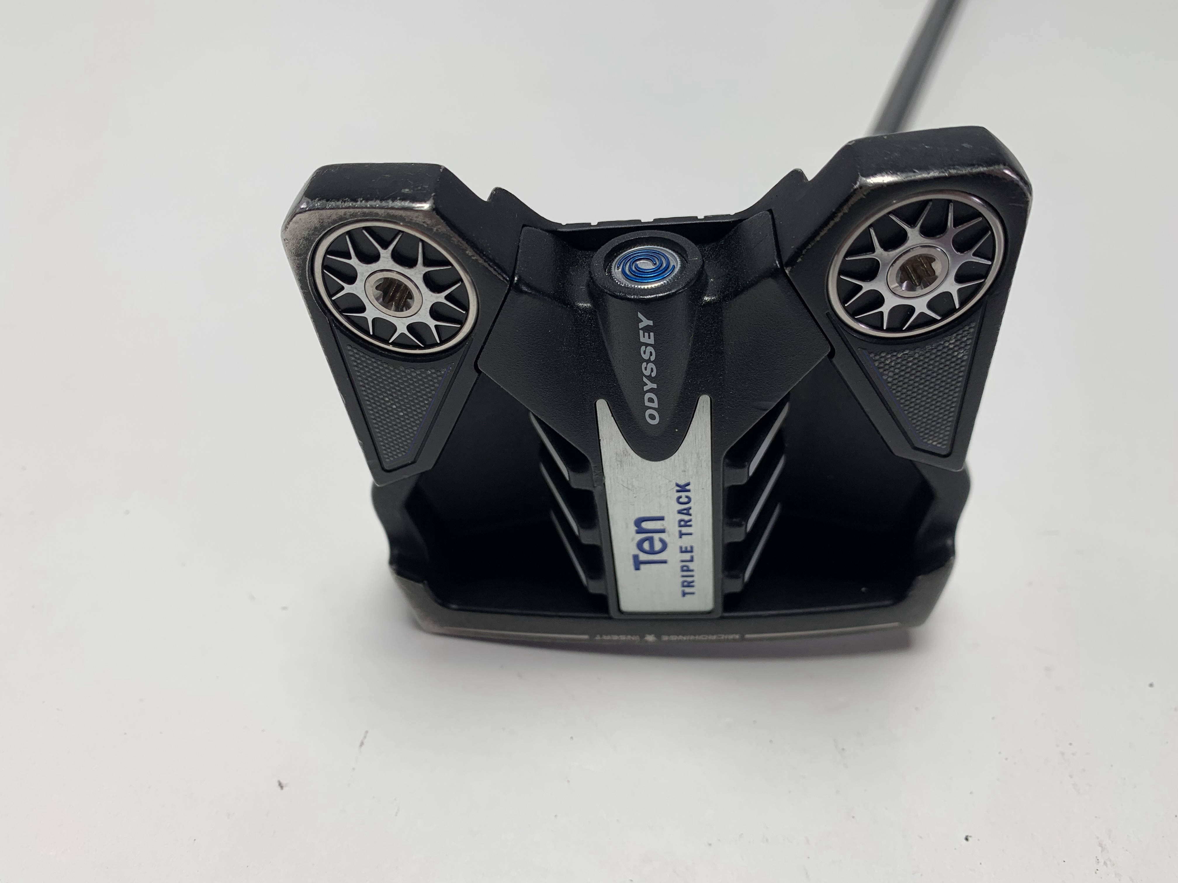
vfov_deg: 53.1
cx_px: 589
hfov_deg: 67.3
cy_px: 442
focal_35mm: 26
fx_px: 885
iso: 25
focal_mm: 4.25
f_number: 1.8
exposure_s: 1/306
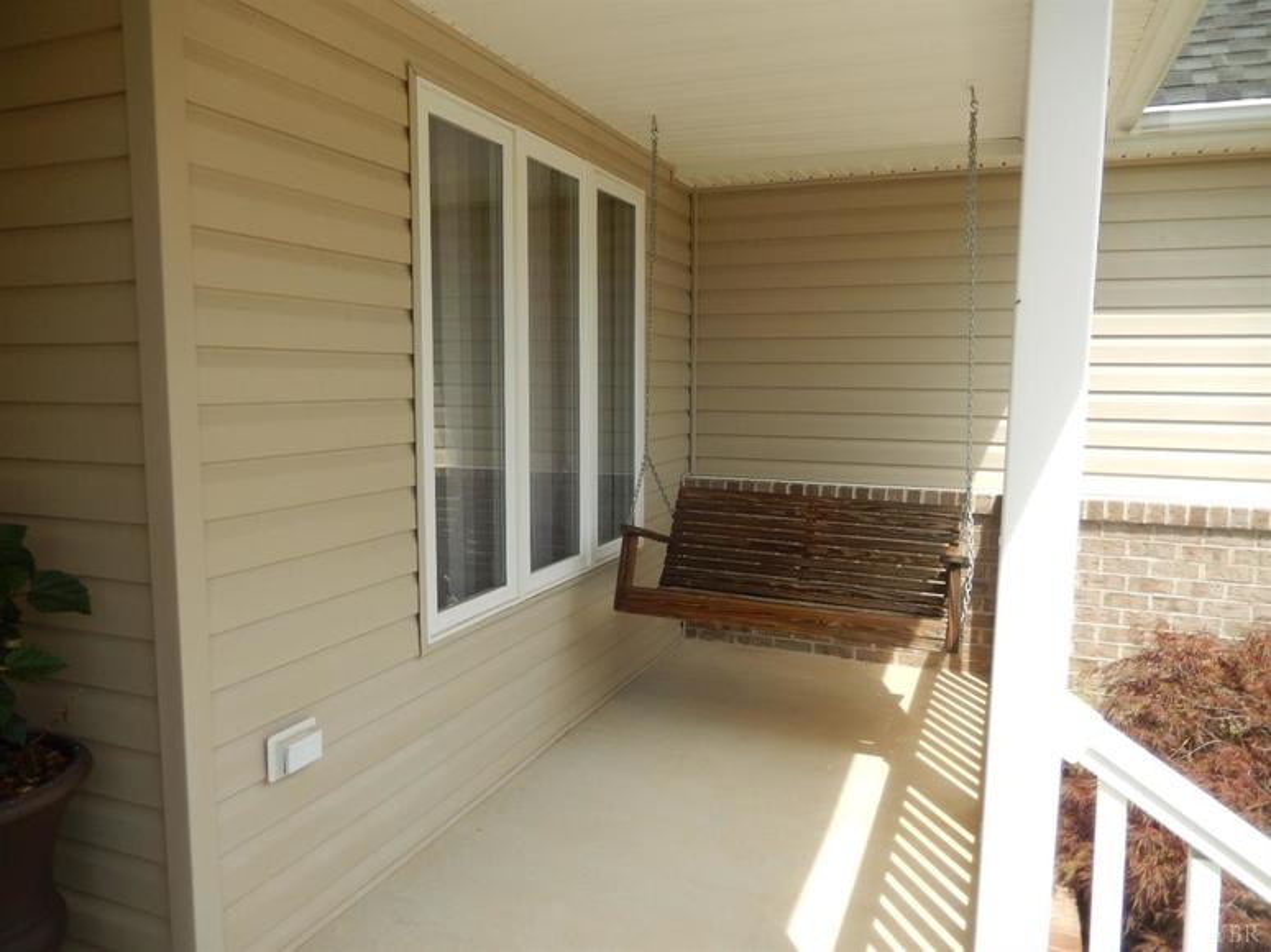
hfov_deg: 69.4
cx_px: 636
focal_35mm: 25
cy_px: 476
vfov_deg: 54.9
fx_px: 918
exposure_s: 1/640
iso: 125
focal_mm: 4.5
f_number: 3.4
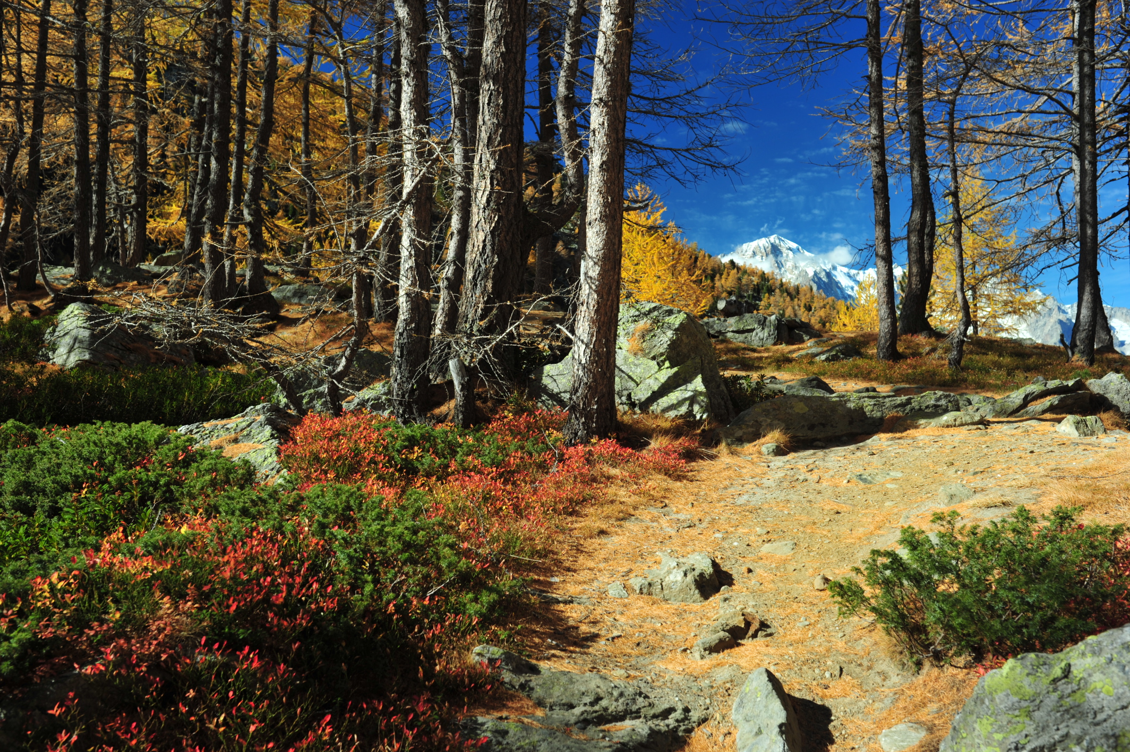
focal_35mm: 35
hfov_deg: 54.5
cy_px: 376
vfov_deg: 37.8
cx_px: 565
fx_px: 1098
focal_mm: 35
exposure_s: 1/200
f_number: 7.1
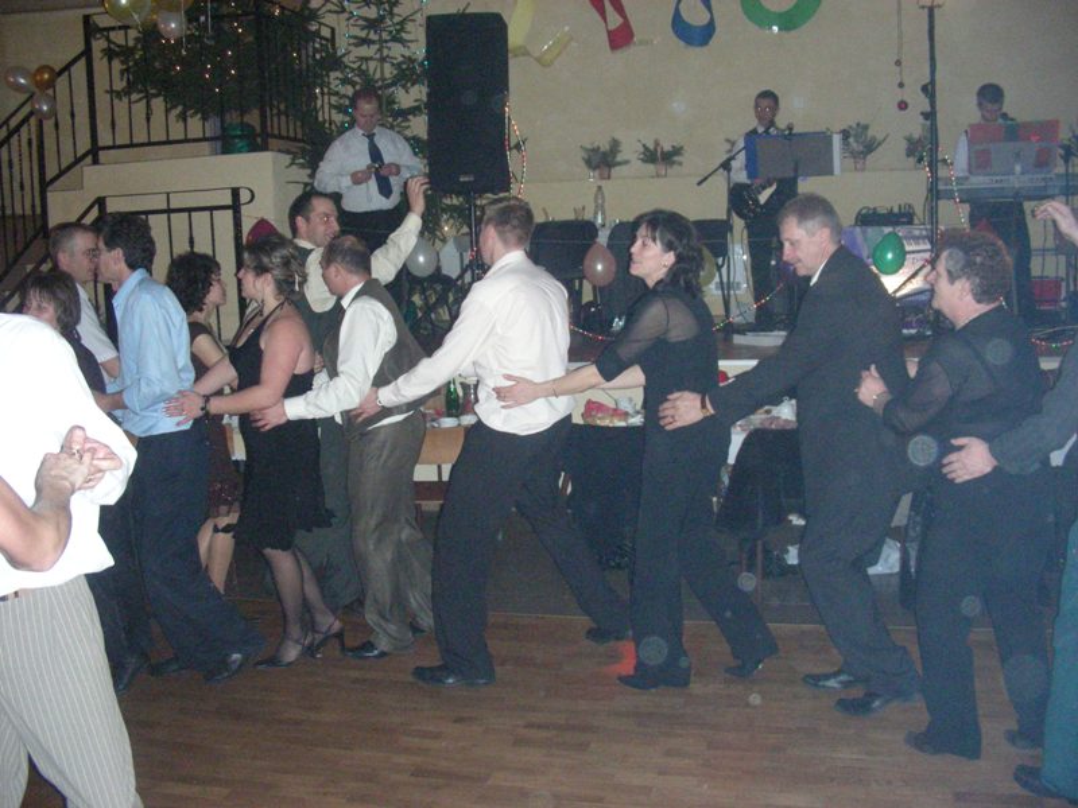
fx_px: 1183
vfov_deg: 37.7
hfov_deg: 49.0
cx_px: 539
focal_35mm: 38
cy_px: 404
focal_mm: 6.3
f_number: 3.5
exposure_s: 1/60
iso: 614
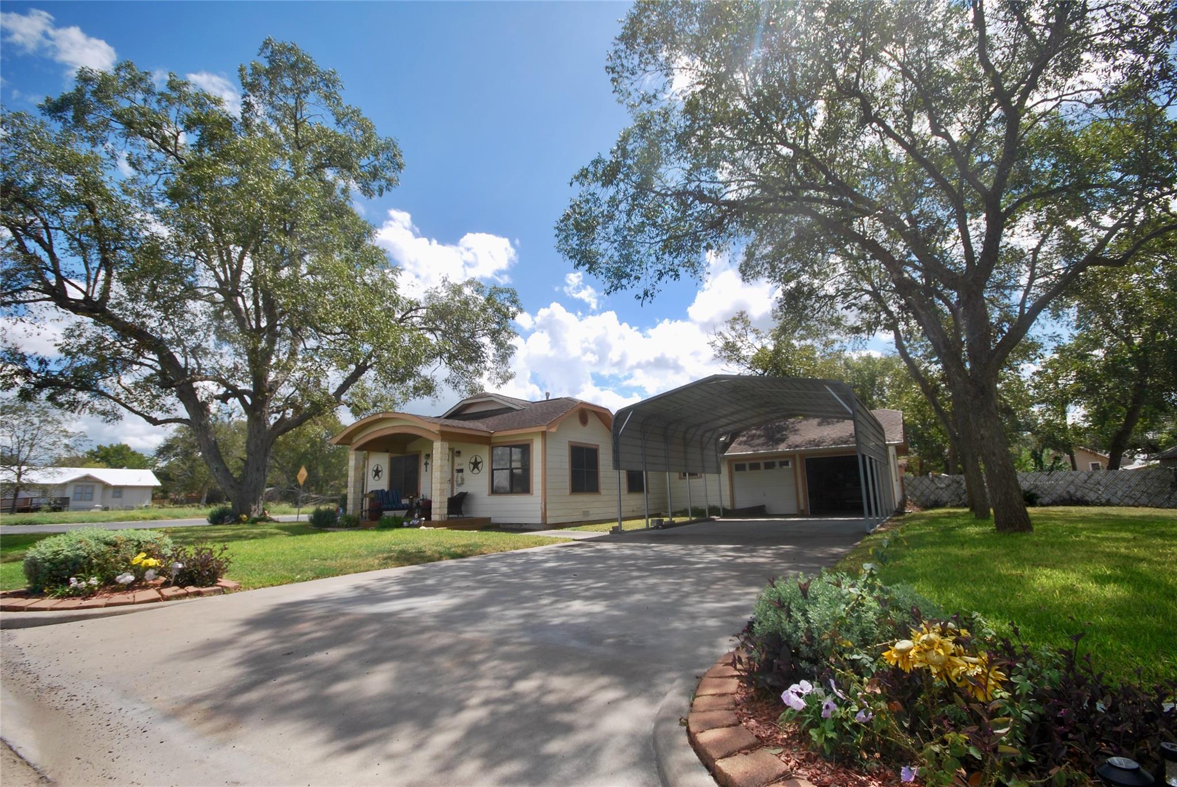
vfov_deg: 77.5
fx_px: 491
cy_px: 394
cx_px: 588
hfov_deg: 100.3
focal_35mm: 15
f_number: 8
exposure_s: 1/250
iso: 100
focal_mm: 10
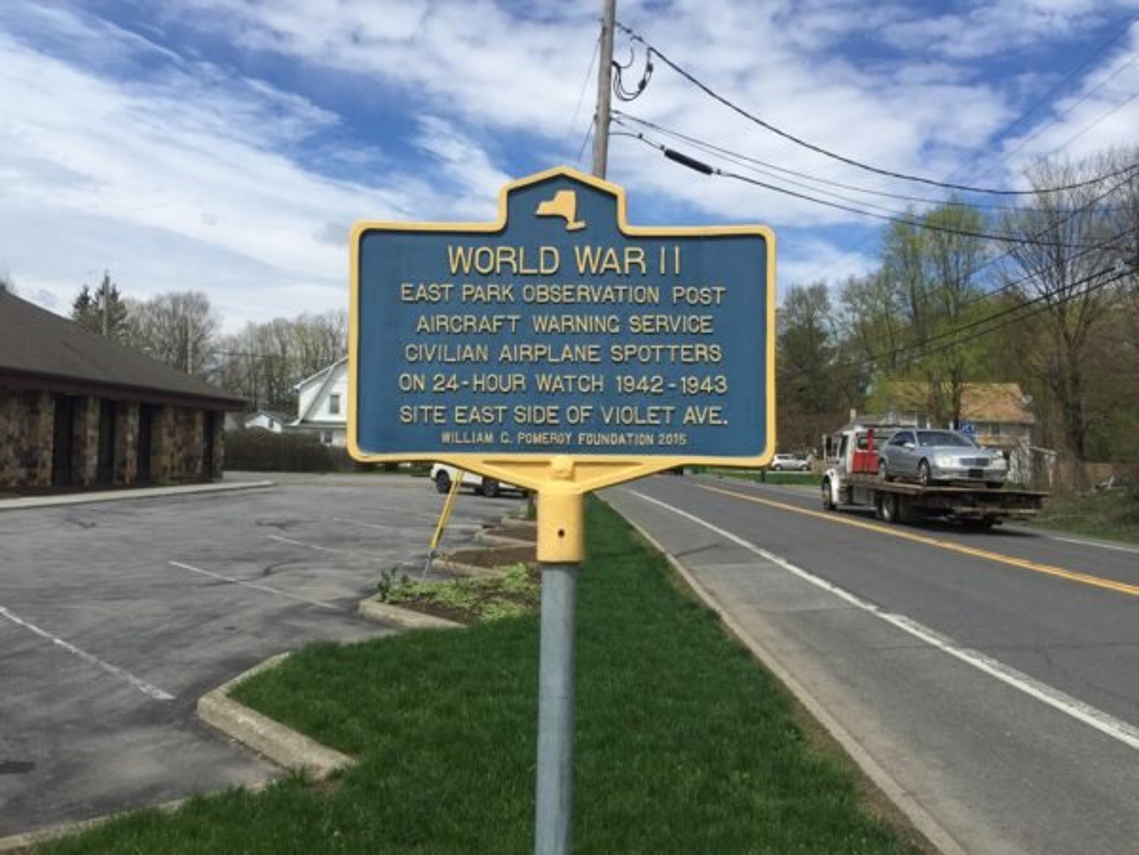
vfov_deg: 48.2
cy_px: 428
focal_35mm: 29
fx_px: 954
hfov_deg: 61.7
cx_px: 570
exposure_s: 1/3049
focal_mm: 4.15
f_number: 2.2
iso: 32
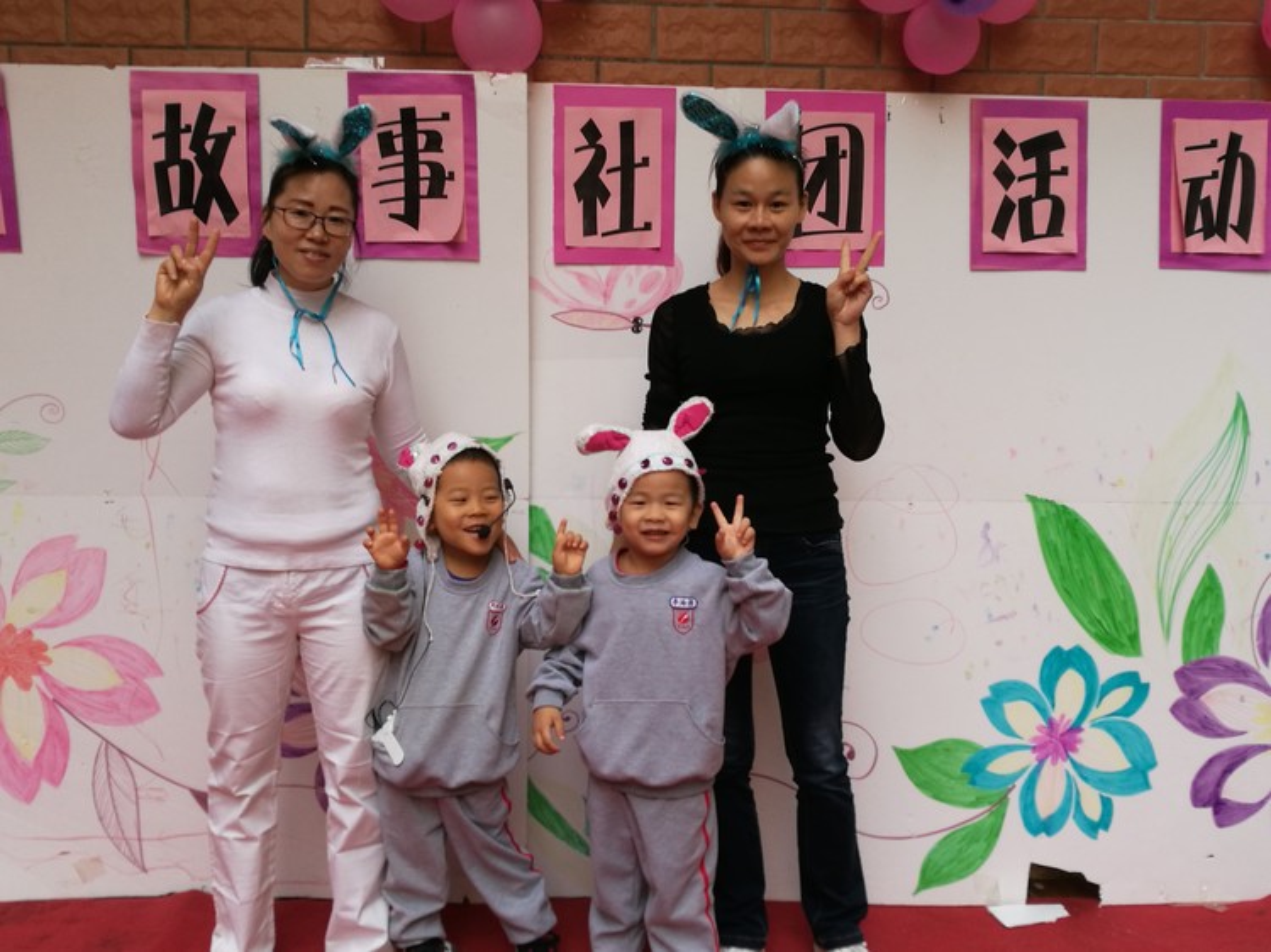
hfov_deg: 65.3
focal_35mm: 27
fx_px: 991
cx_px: 636
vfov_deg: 51.3
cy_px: 476
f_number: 2.2
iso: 50
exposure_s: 1/60
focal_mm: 4.5
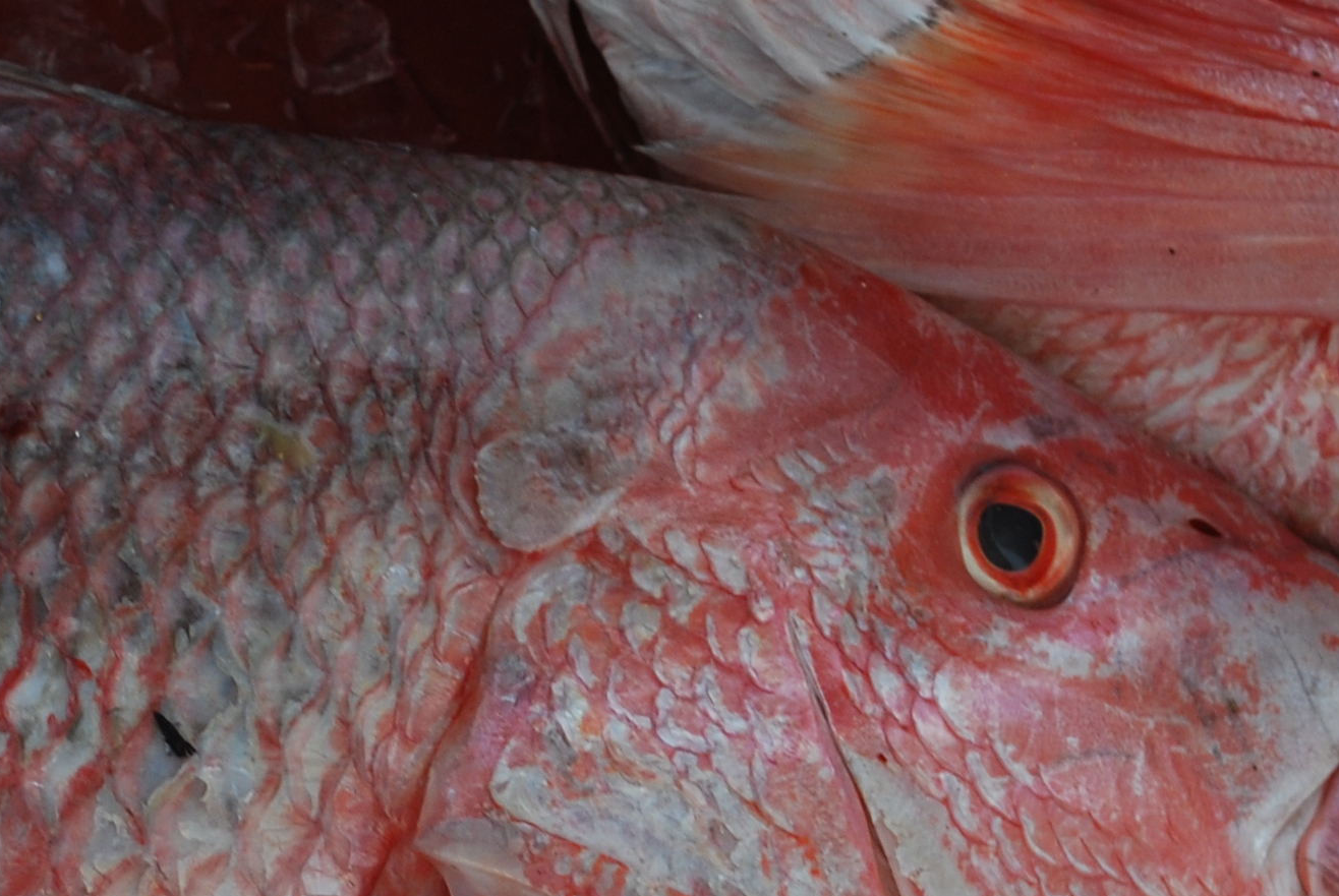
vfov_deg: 8.9
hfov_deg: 13.3
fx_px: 5752
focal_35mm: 154
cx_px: 694
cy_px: 626
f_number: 5.3
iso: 200
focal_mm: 35
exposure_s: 1/60
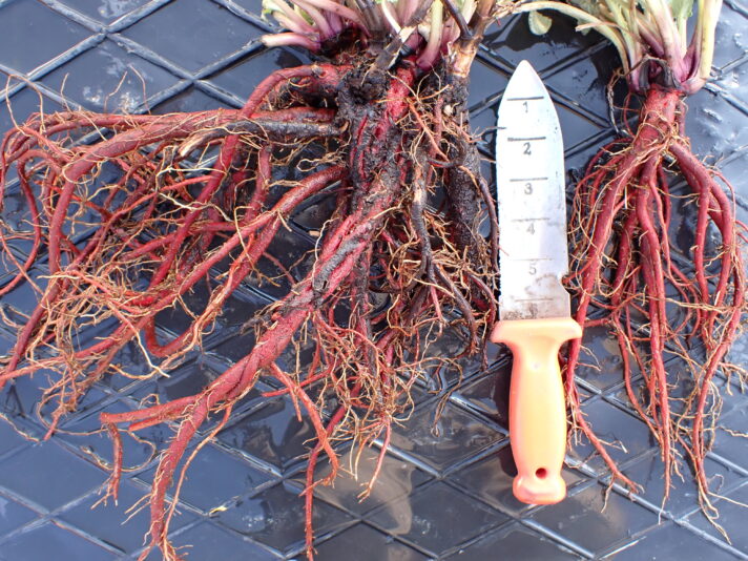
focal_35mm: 30
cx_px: 374
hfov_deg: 60.0
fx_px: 648
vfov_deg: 46.8
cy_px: 280
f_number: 3.2
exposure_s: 1/125
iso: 200
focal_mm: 5.4
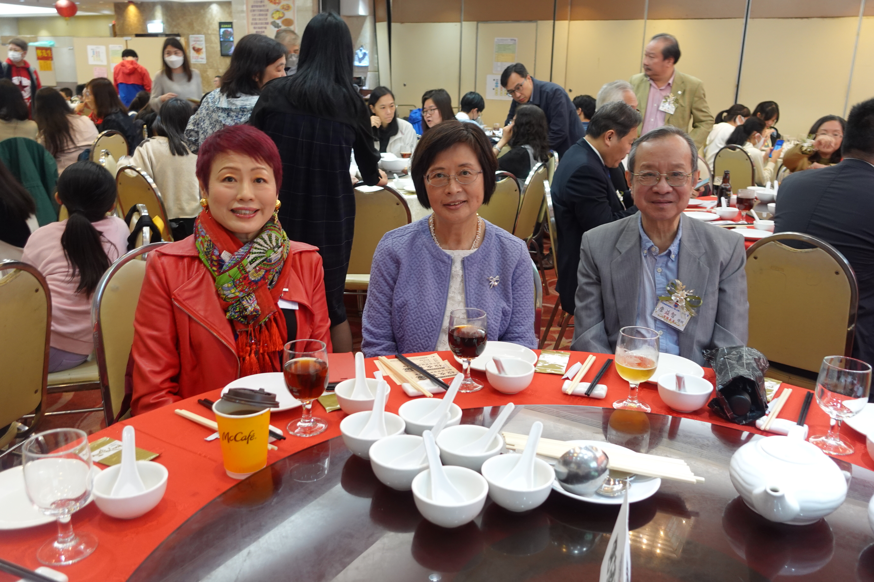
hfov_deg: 63.7
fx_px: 704
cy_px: 291
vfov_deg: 45.0
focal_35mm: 29
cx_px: 437
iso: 400
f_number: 2.5
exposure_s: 1/30
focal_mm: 11.4
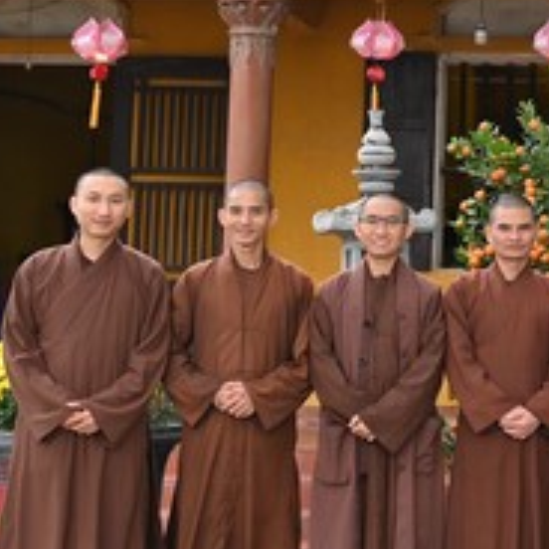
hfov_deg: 16.4
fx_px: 1723
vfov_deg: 18.0
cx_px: 847
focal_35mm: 96
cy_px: 143
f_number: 5.6
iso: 100
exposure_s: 1/100
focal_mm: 32
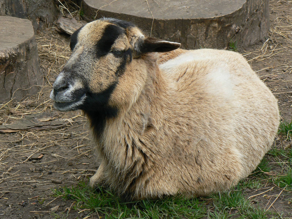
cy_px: 110
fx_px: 1215
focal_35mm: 144
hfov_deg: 13.7
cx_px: 146
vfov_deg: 10.3
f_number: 5.6
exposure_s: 1/125
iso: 80
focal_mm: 24.1
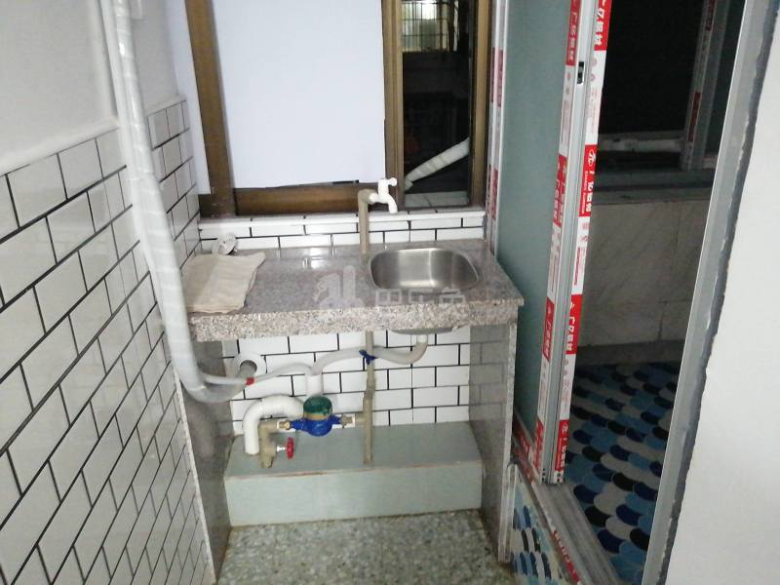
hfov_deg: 67.3
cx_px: 390
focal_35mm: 26
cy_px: 292
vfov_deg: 53.1
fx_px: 586
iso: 800
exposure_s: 1/20
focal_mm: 3.62
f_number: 1.8
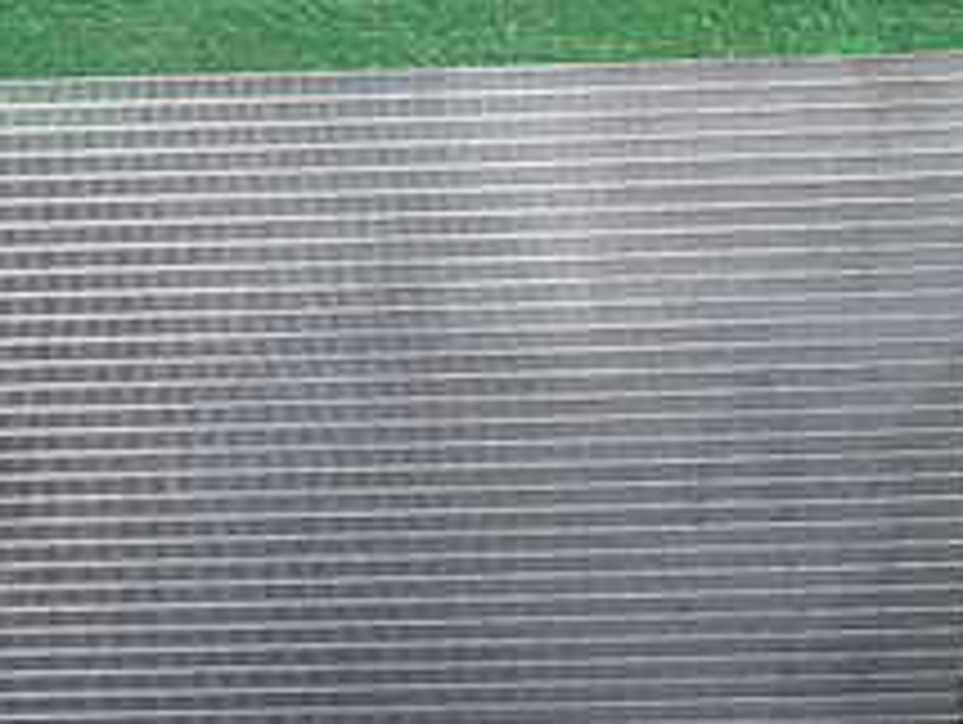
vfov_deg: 20.9
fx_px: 1950
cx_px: 32
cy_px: 540
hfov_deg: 26.5
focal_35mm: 70
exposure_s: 1/80
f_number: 2.8
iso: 100
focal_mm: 4.5
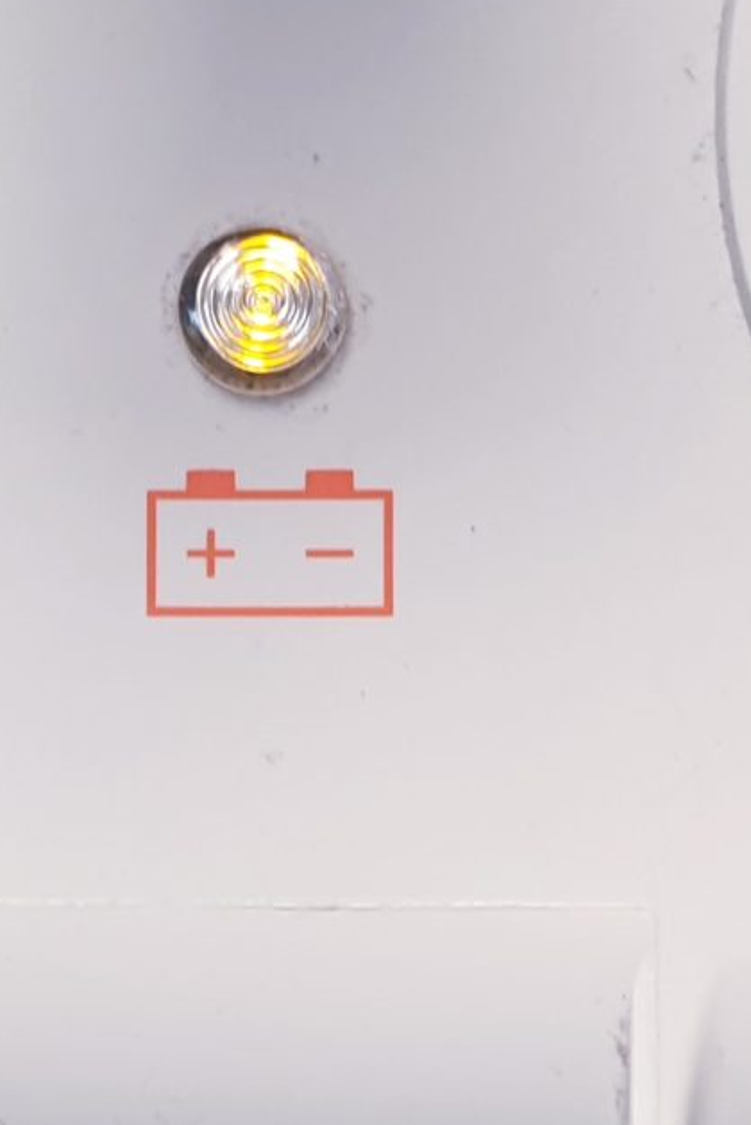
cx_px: 202
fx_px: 3438
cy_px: 866
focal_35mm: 110
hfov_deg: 12.4
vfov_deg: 18.4
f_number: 2.4
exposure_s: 1/50
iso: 80
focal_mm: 4.3
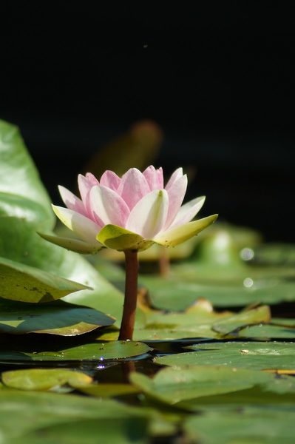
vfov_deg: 4.6
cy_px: 222
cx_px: 148
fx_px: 5540
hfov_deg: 3.0
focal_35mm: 450
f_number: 5.6
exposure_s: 1/500
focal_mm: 300
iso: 160
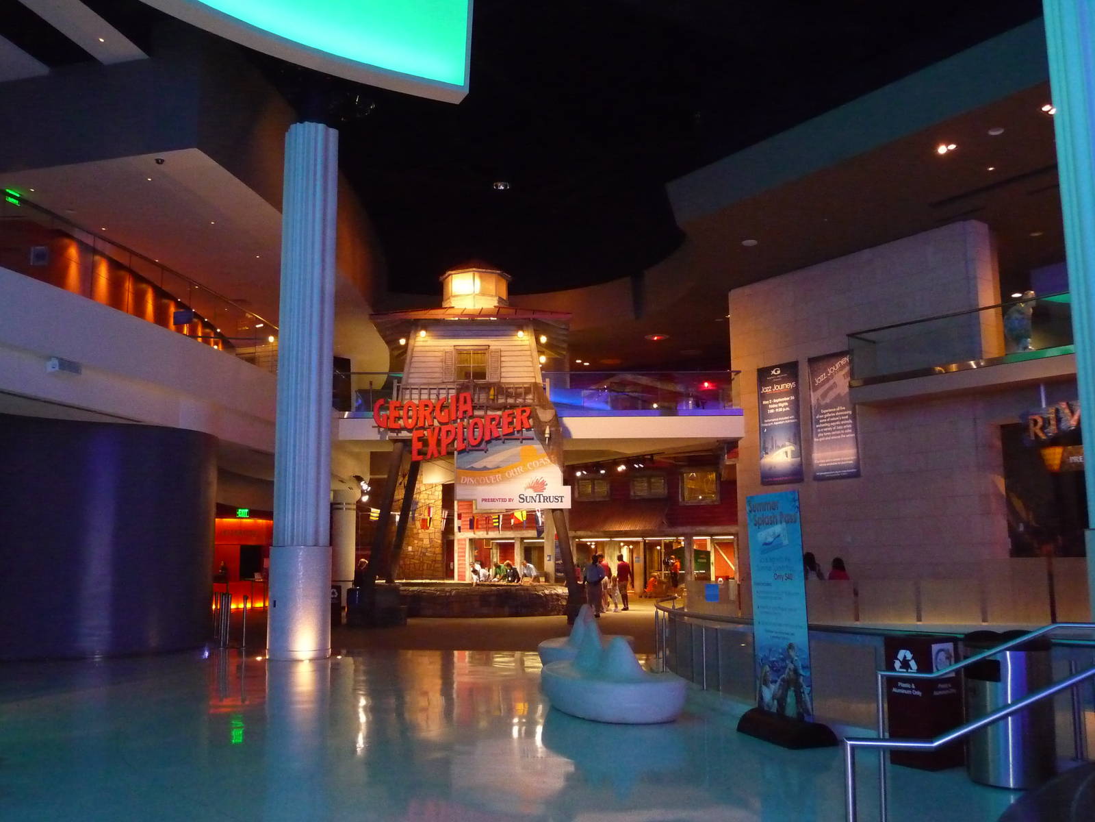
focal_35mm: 34
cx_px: 548
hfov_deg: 54.0
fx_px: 1076
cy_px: 411
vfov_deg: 41.8
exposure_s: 1/30
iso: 800
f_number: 3.6
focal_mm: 5.6
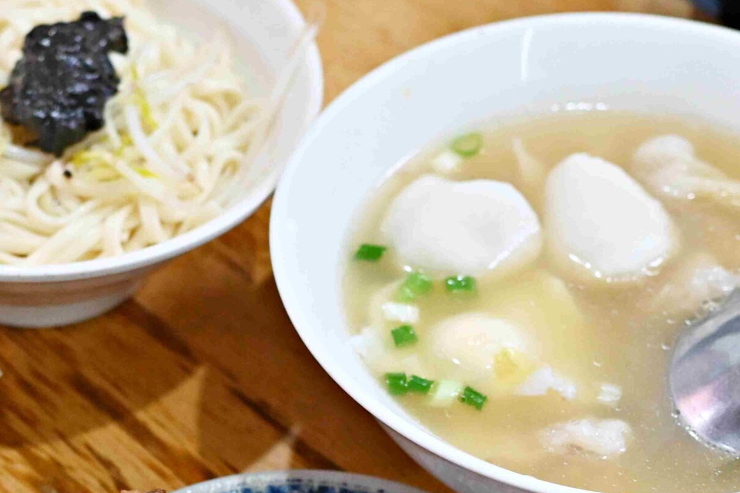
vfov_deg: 8.6
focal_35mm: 158
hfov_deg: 12.9
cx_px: 45
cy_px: 481
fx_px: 3248
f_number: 3.2
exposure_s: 1/200
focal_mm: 50
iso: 1250
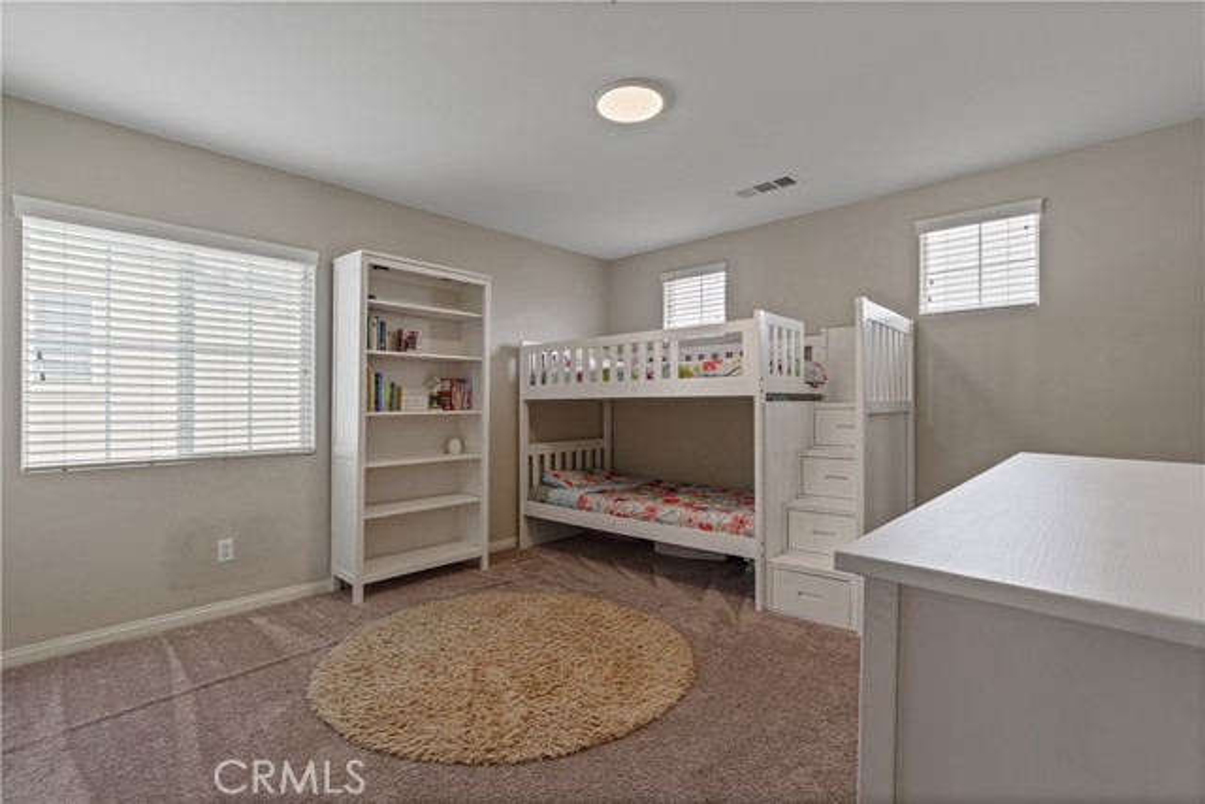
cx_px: 602
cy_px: 402
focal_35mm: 16
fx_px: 536
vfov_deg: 73.8
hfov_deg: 96.7
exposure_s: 1/13
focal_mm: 16
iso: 160
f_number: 7.1
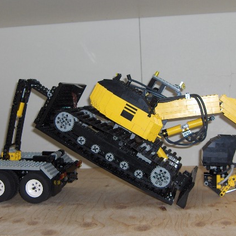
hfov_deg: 32.8
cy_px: 112
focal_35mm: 52
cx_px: 127
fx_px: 401
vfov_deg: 32.8
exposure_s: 1/60
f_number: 2.8
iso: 100
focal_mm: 8
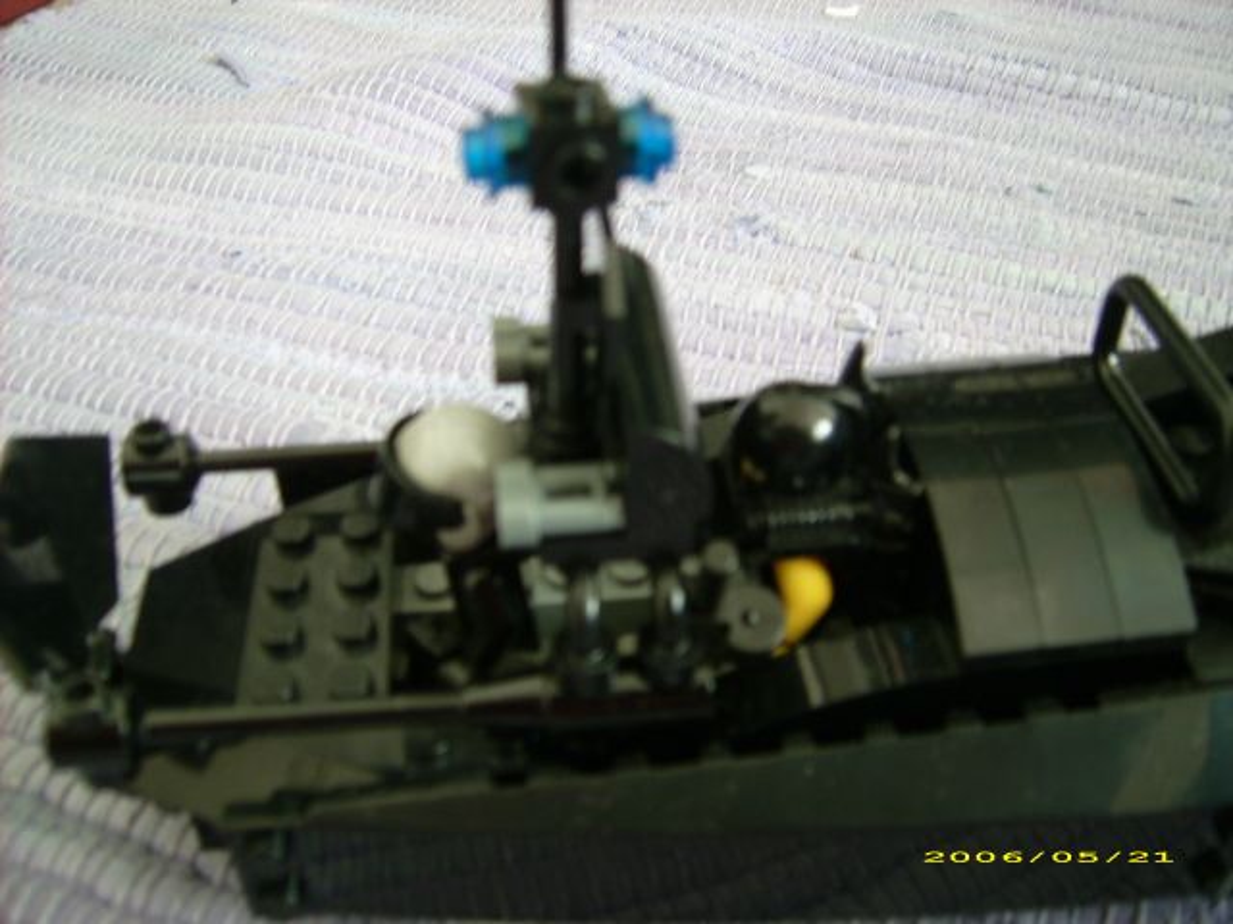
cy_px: 462
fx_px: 1247
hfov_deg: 52.6
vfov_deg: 40.7
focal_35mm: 35
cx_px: 616
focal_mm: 5.95
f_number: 2.8
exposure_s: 1/6
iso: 50
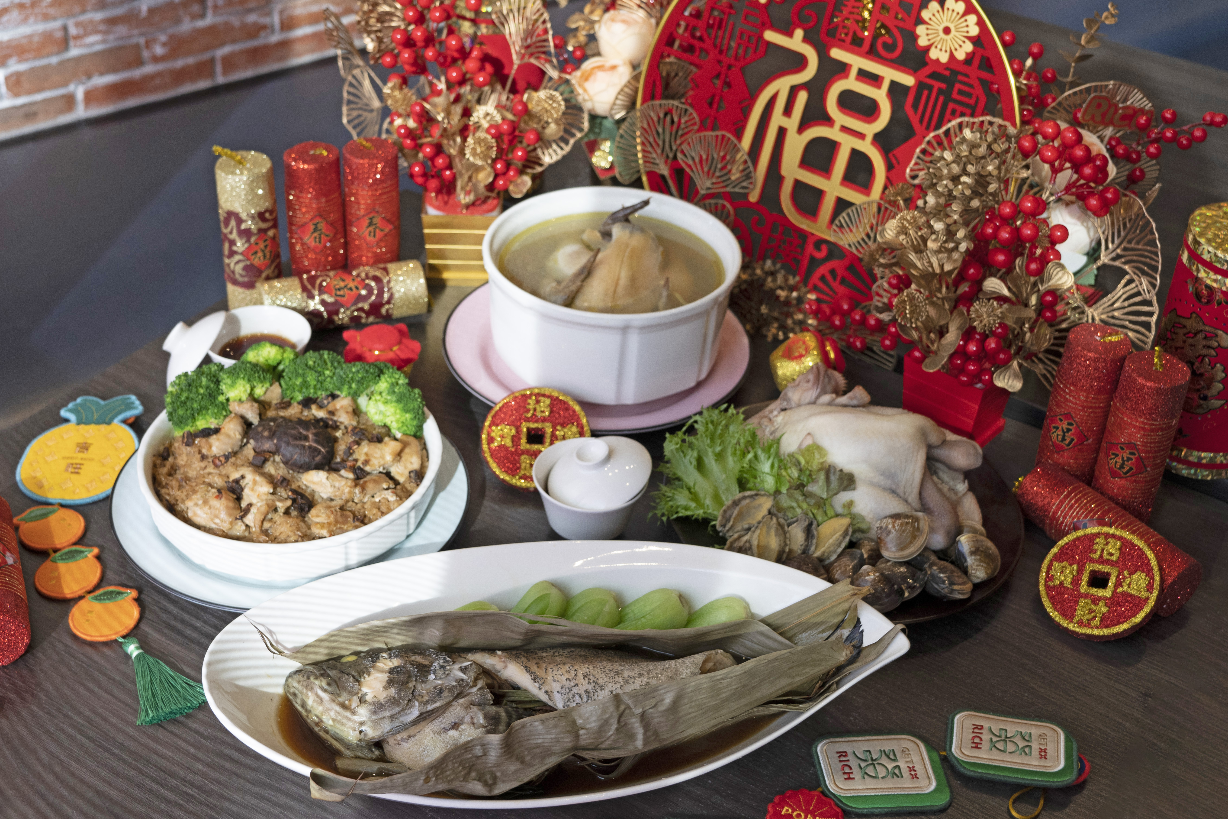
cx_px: 586
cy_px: 367
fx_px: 1739
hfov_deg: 38.9
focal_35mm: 51
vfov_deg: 26.5
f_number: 5.6
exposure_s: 1/60
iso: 1000
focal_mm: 45
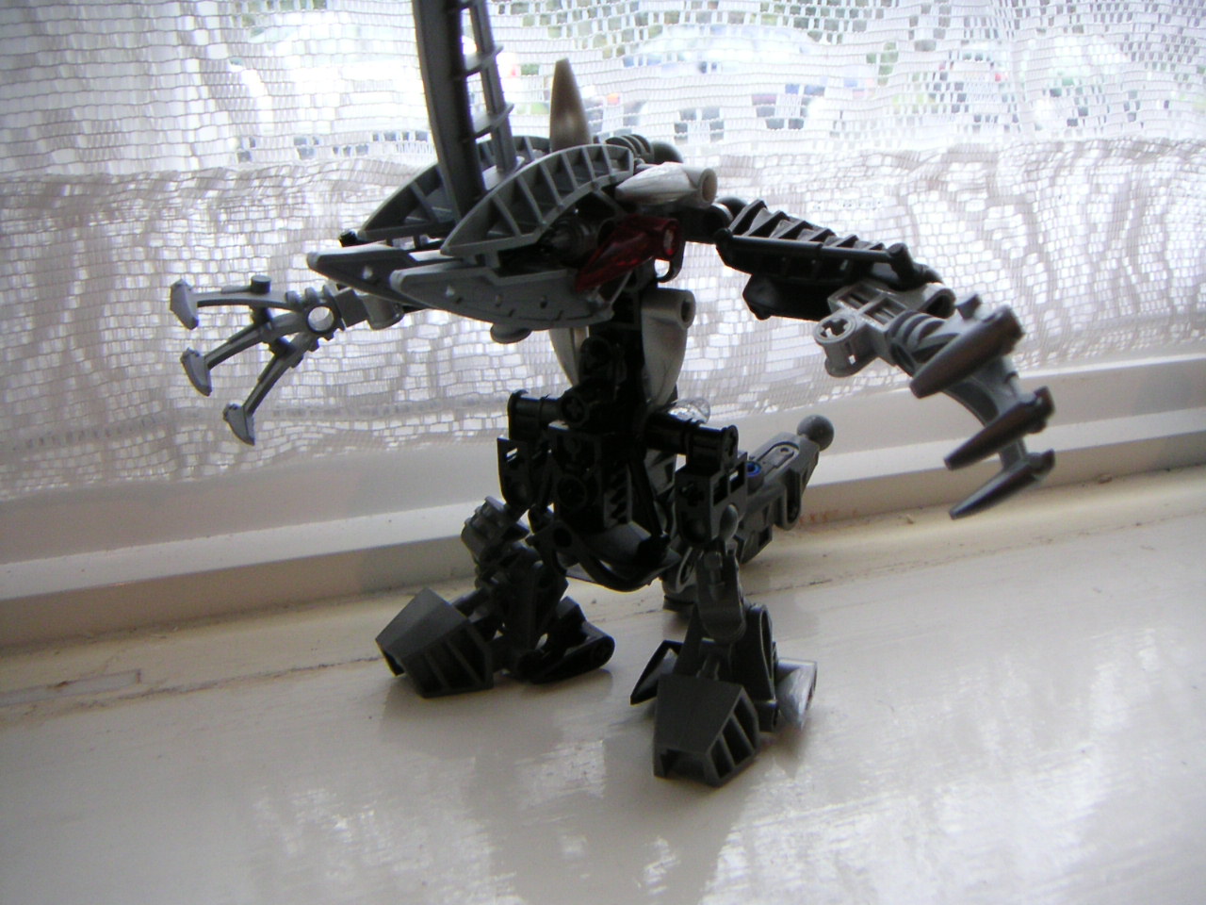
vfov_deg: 35.1
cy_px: 452
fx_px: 1428
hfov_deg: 45.8
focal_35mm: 41
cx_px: 603
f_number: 2.9
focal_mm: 5.4
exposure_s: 1/45
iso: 125
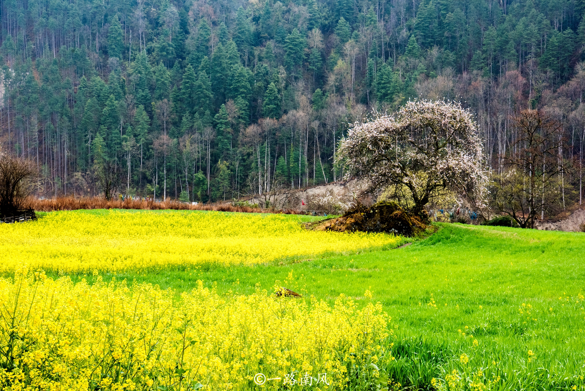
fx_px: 1138
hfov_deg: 28.8
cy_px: 196
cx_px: 292
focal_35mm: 70
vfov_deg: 19.5
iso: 1000
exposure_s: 1/100
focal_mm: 70
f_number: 13
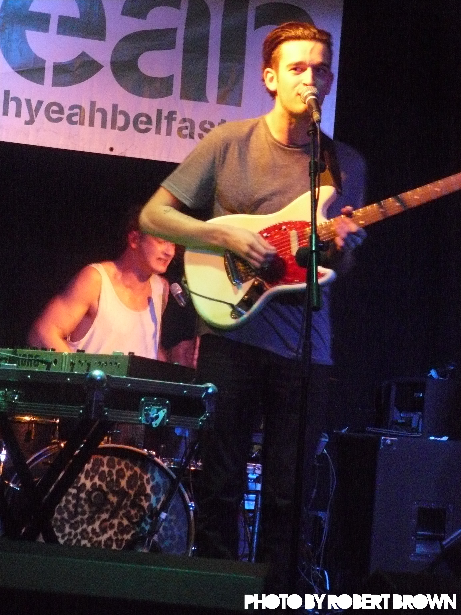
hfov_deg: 12.7
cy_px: 308
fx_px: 2078
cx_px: 230
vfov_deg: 16.8
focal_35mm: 117
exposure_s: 1/8
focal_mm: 19.5
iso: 800
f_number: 3.2
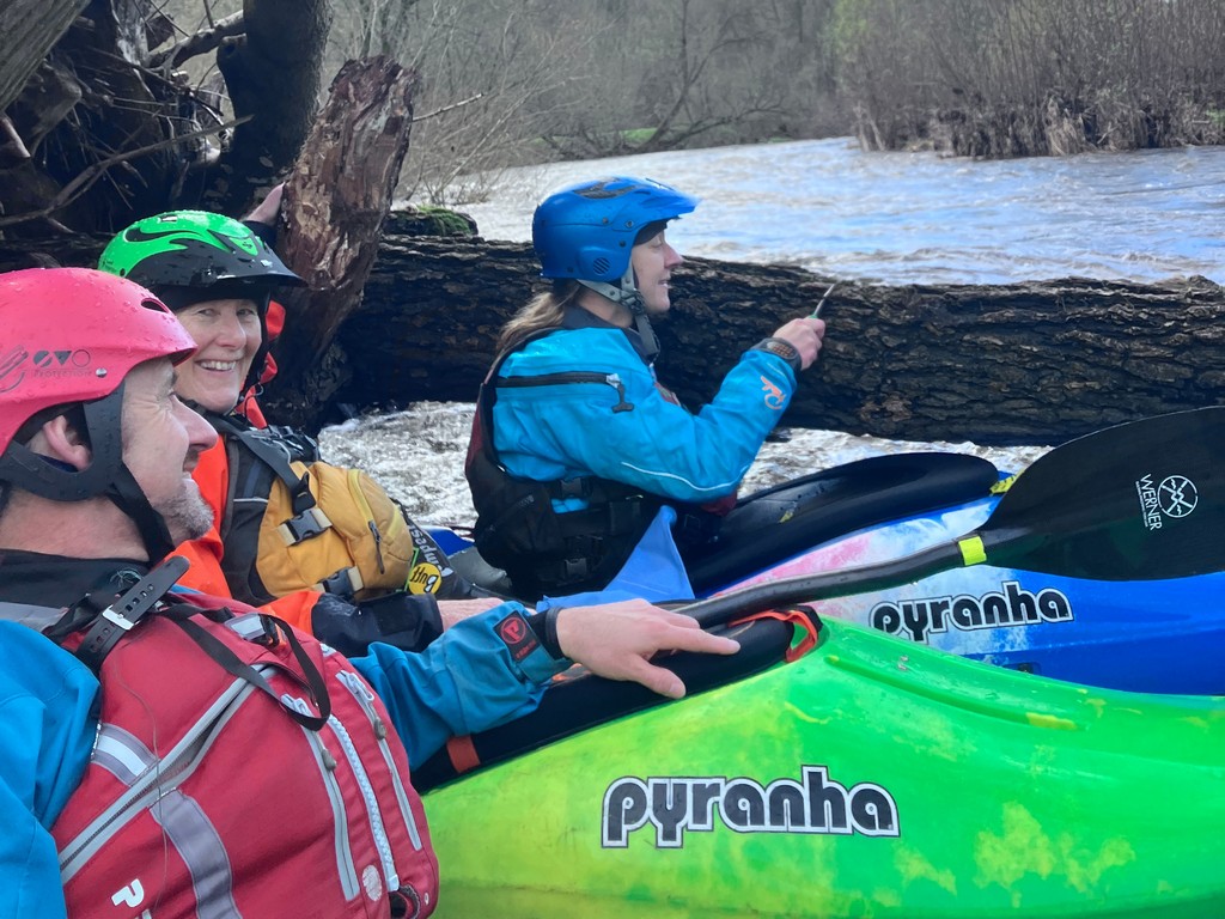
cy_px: 460
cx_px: 612
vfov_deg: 49.7
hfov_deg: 63.4
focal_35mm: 28
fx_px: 991
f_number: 1.8
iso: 25
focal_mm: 3.99
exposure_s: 1/184
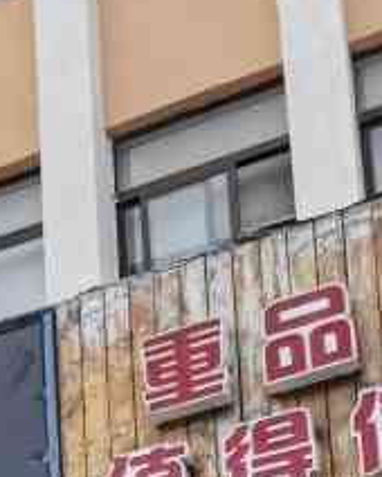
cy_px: 856
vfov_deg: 14.6
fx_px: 1637
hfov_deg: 12.8
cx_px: -124
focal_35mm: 116
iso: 50
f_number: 1.9
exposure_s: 1/2000
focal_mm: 6.67
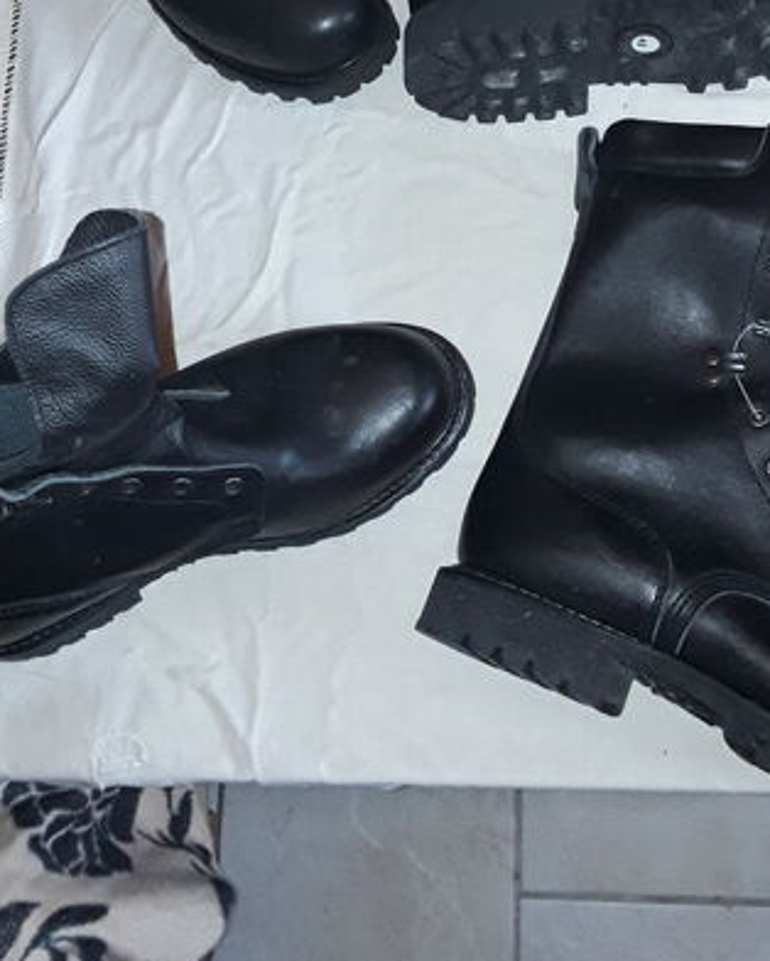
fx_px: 1224
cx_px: 441
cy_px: 213
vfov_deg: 41.3
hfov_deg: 34.9
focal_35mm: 43
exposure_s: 1/33
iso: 125
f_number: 1.9
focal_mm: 2.91
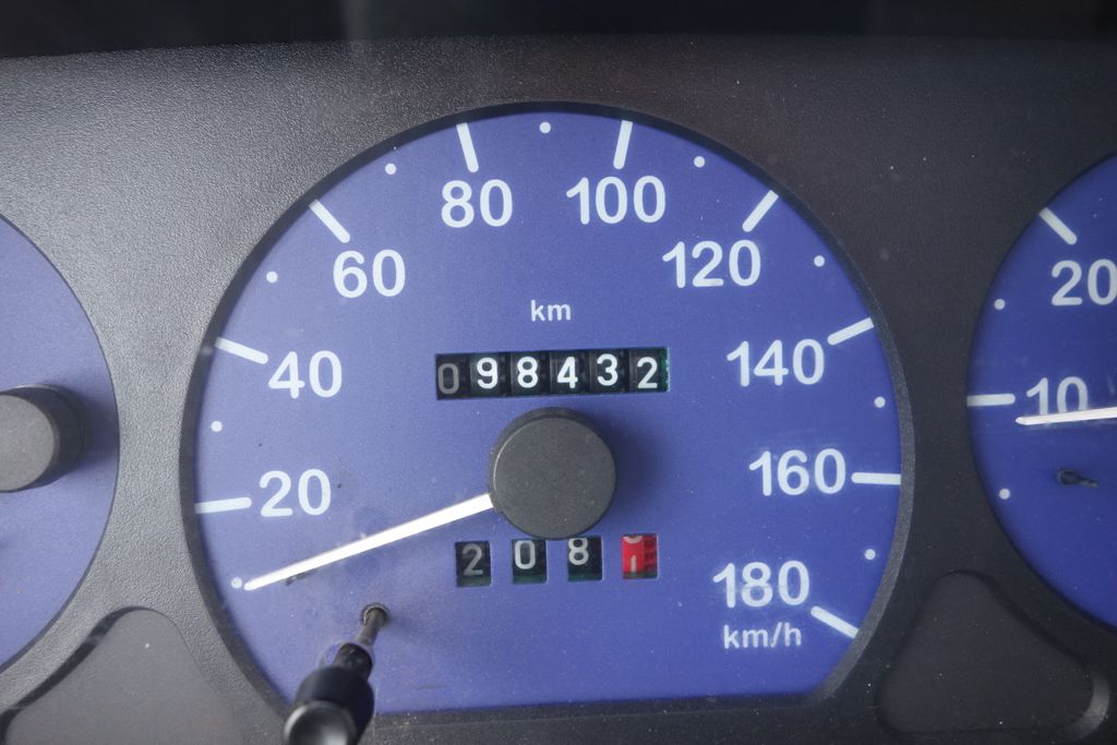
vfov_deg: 46.4
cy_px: 372
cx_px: 558
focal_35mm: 28
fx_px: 869
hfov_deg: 65.5
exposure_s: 1/30
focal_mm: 10.4
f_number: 4
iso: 400
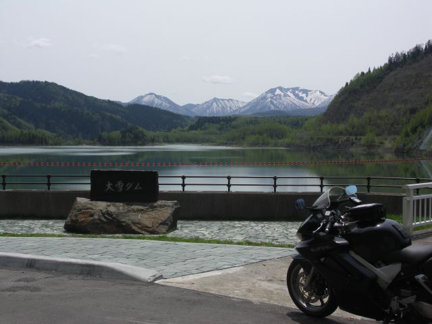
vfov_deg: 32.9
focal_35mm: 44
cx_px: 216
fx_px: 549
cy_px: 162
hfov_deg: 42.9
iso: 50
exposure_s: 1/160
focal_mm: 11.4
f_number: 10
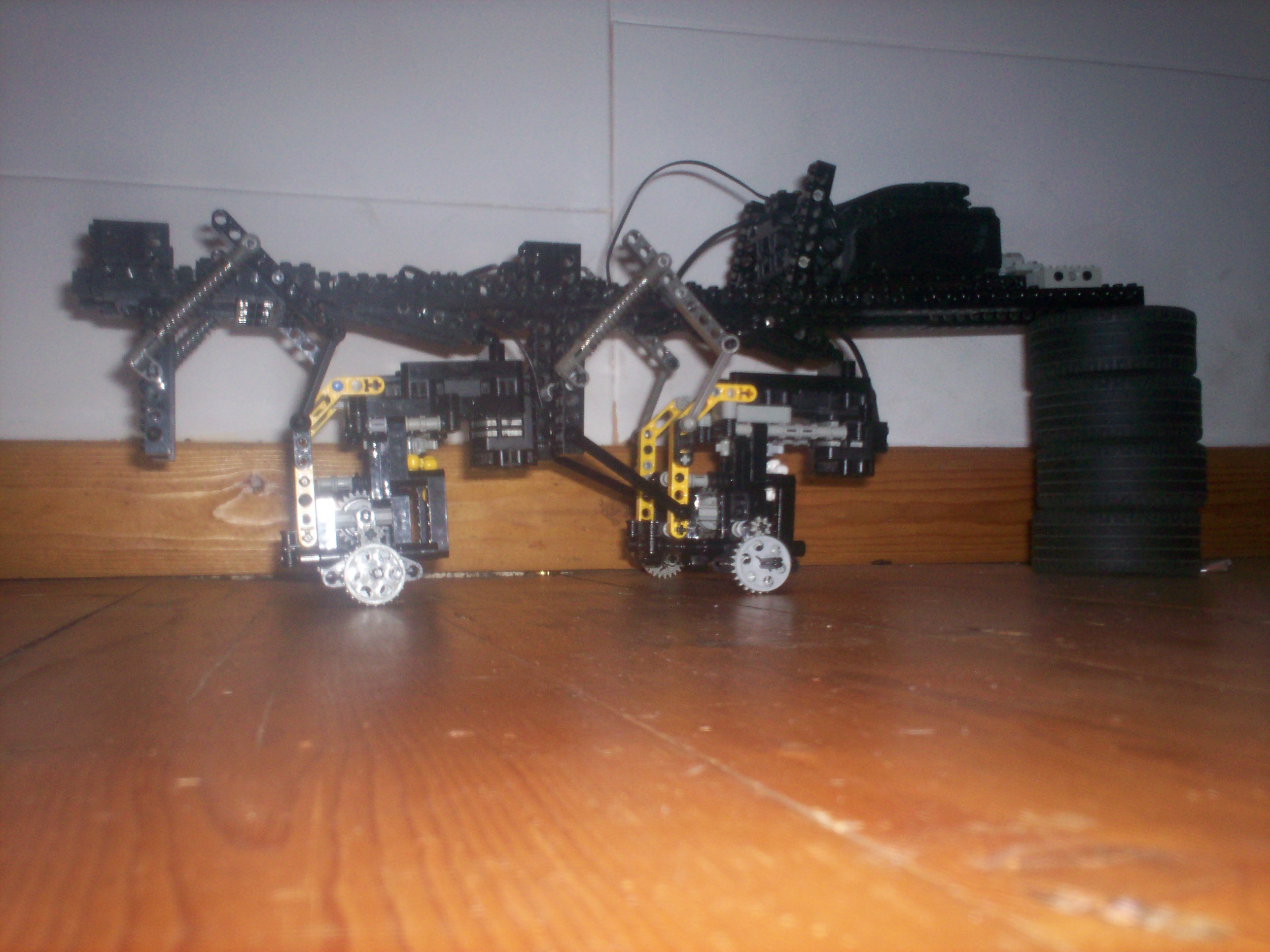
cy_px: 476
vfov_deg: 39.7
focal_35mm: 36
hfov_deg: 51.4
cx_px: 635
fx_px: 1321
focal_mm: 6
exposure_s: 1/60
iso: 140
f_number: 4.5
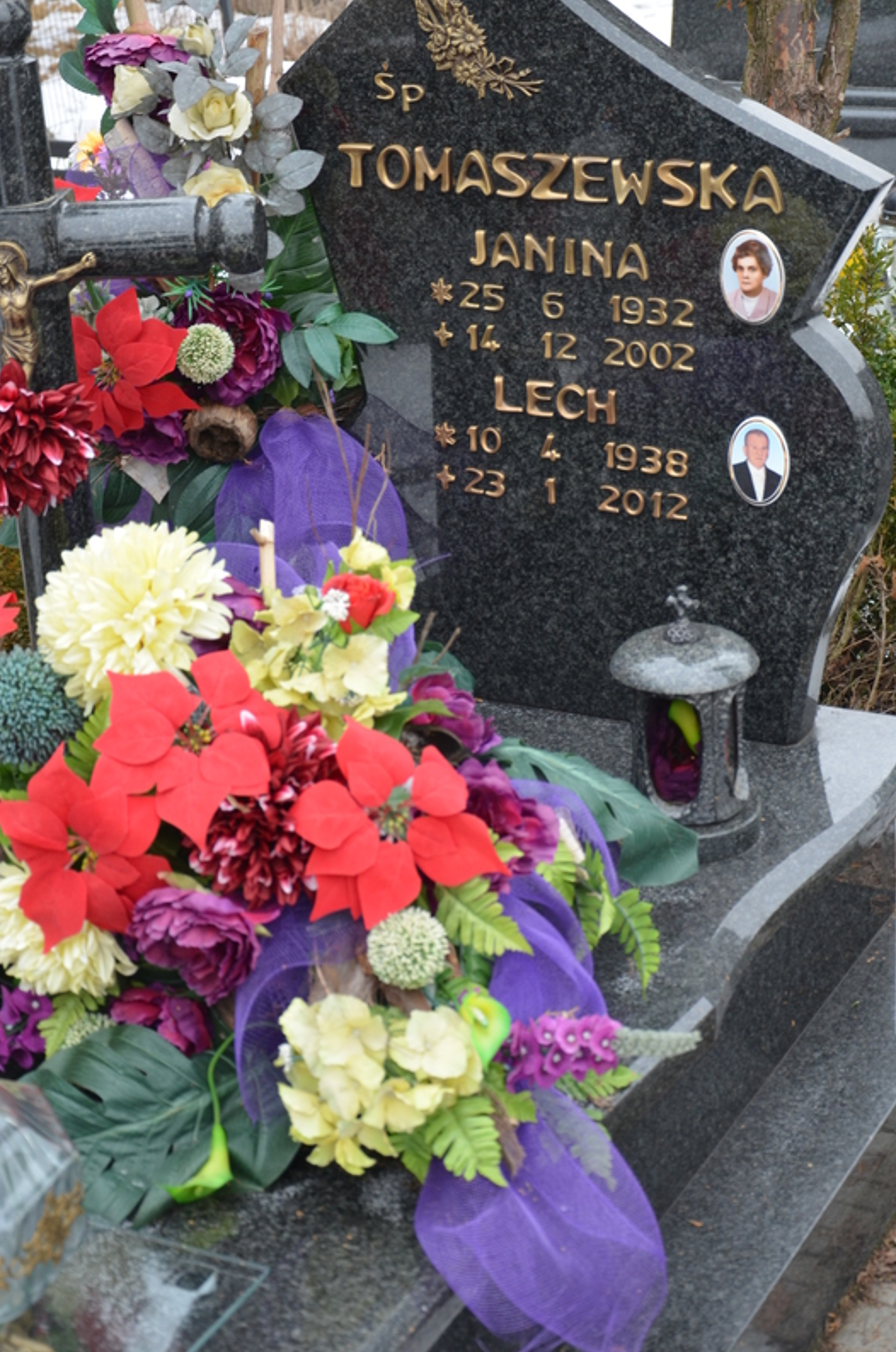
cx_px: 479
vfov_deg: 27.7
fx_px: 2737
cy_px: 591
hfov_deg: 18.6
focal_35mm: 73
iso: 400
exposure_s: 1/100
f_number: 5
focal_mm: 40
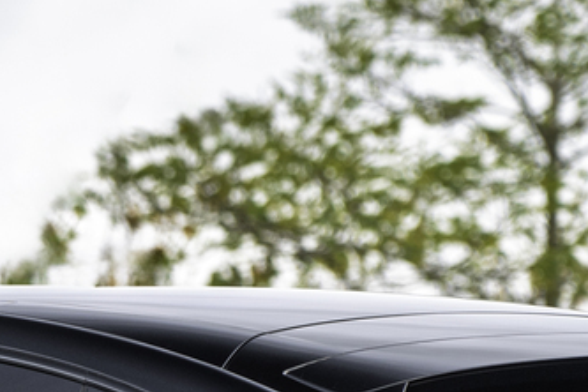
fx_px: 18178
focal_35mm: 1113
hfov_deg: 1.9
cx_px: -222
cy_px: 435
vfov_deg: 1.2
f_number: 5
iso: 400
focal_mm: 193
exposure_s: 1/100
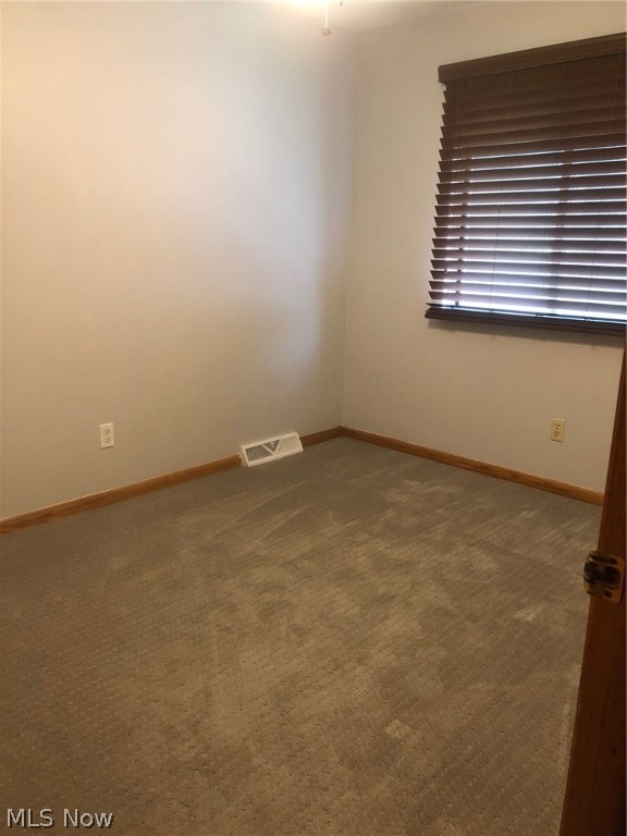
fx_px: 676
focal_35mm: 28
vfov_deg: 63.4
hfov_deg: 49.7
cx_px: 314
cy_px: 418
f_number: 1.8
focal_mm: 4
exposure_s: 1/15
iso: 64
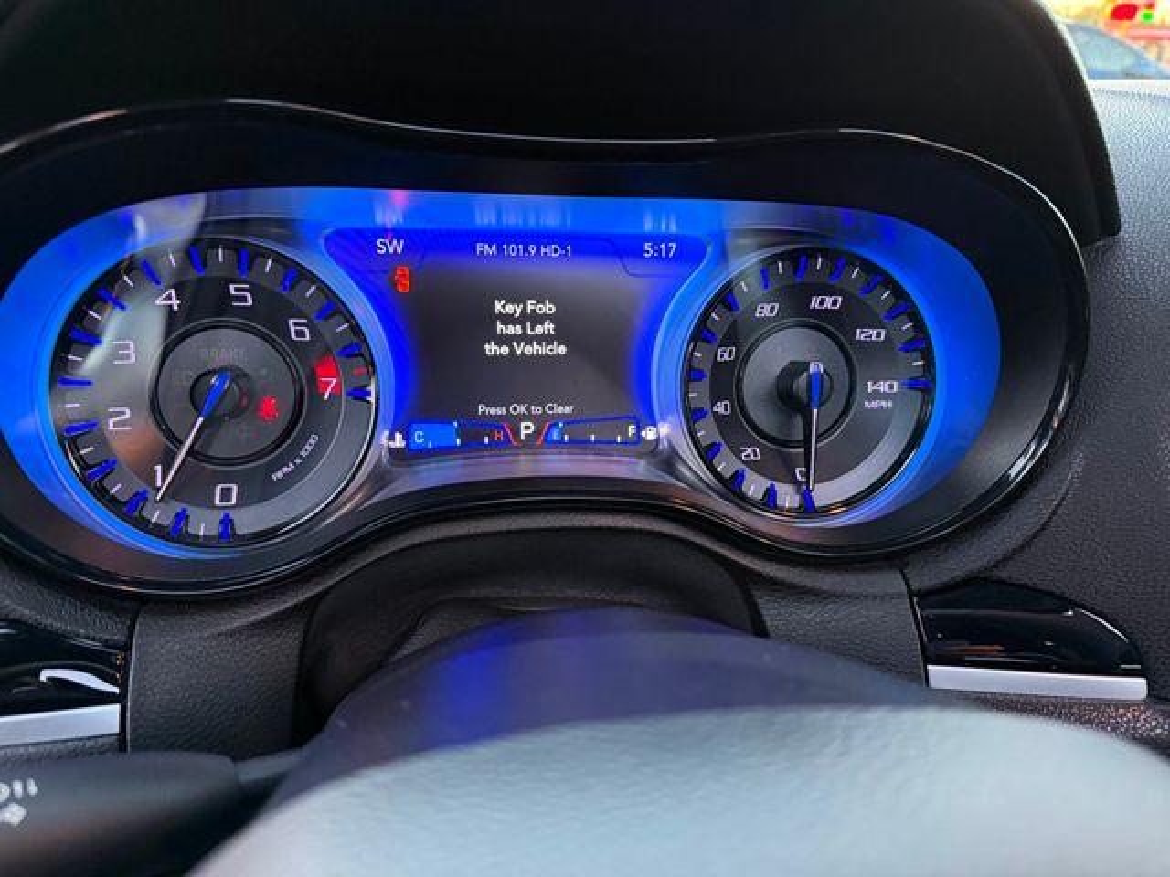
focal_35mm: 24
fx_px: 811
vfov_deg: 56.8
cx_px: 585
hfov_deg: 71.6
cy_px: 438
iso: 500
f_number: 1.78
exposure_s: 1/60
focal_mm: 6.76
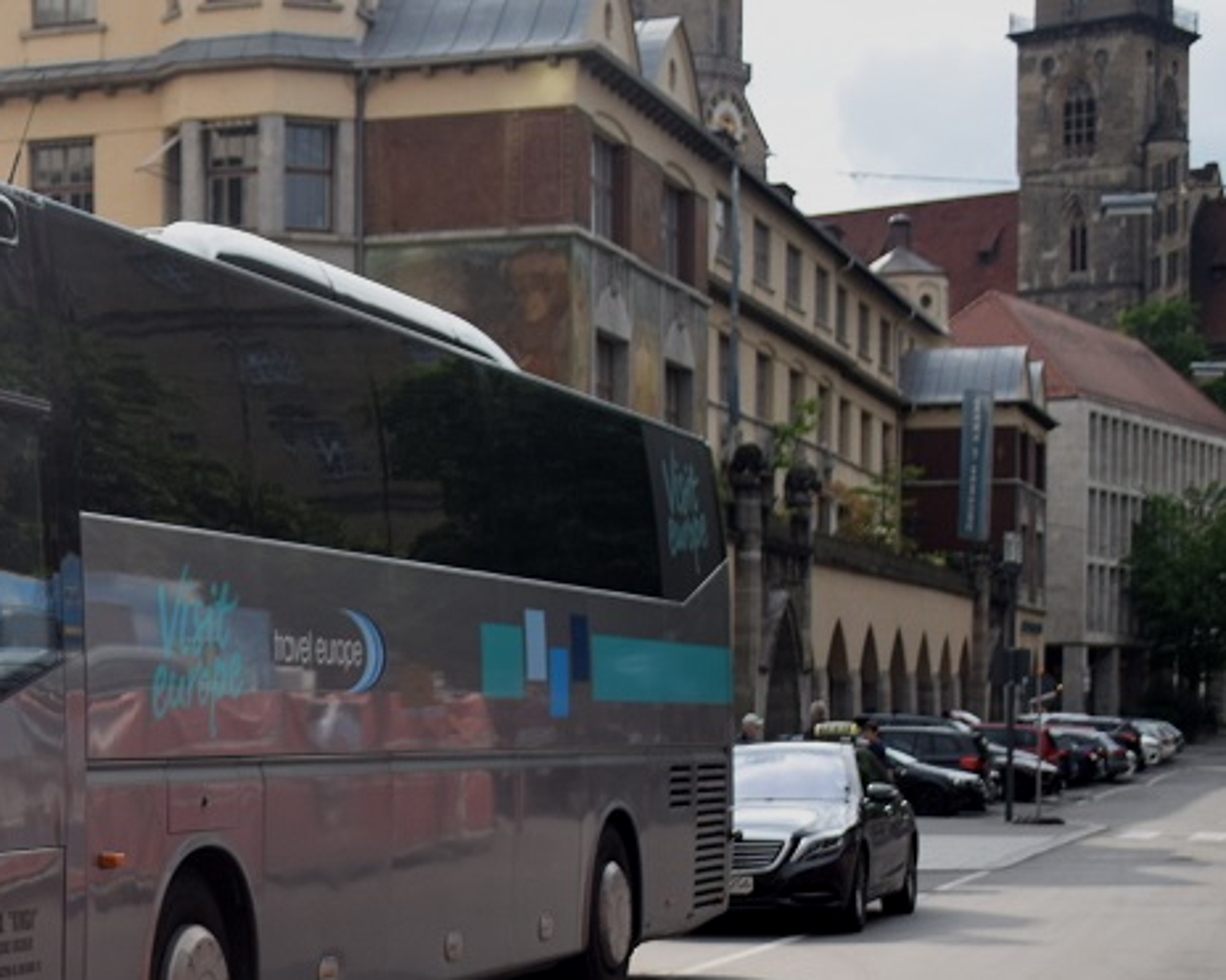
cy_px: 811
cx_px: -66
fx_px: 3193
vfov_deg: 17.3
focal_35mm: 88
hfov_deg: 20.8
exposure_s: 1/1000
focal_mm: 29
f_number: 4.5
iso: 400
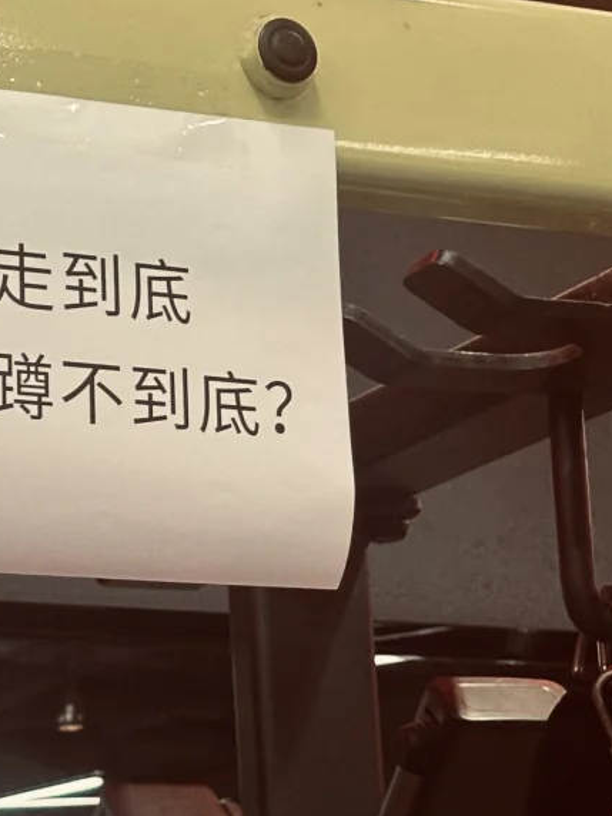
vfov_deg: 15.0
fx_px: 3088
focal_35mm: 131
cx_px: 88
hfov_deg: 11.3
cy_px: 626
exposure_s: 1/33
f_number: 1.6
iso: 125
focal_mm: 5.96
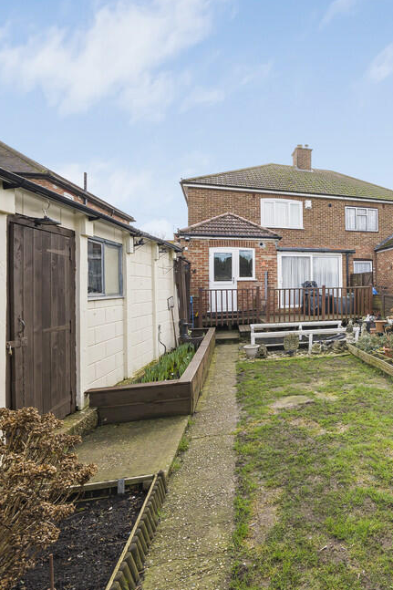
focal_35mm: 19
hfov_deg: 55.7
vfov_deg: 86.9
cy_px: 287
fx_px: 311
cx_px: 356
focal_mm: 12
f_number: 10
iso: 320
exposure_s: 1/200
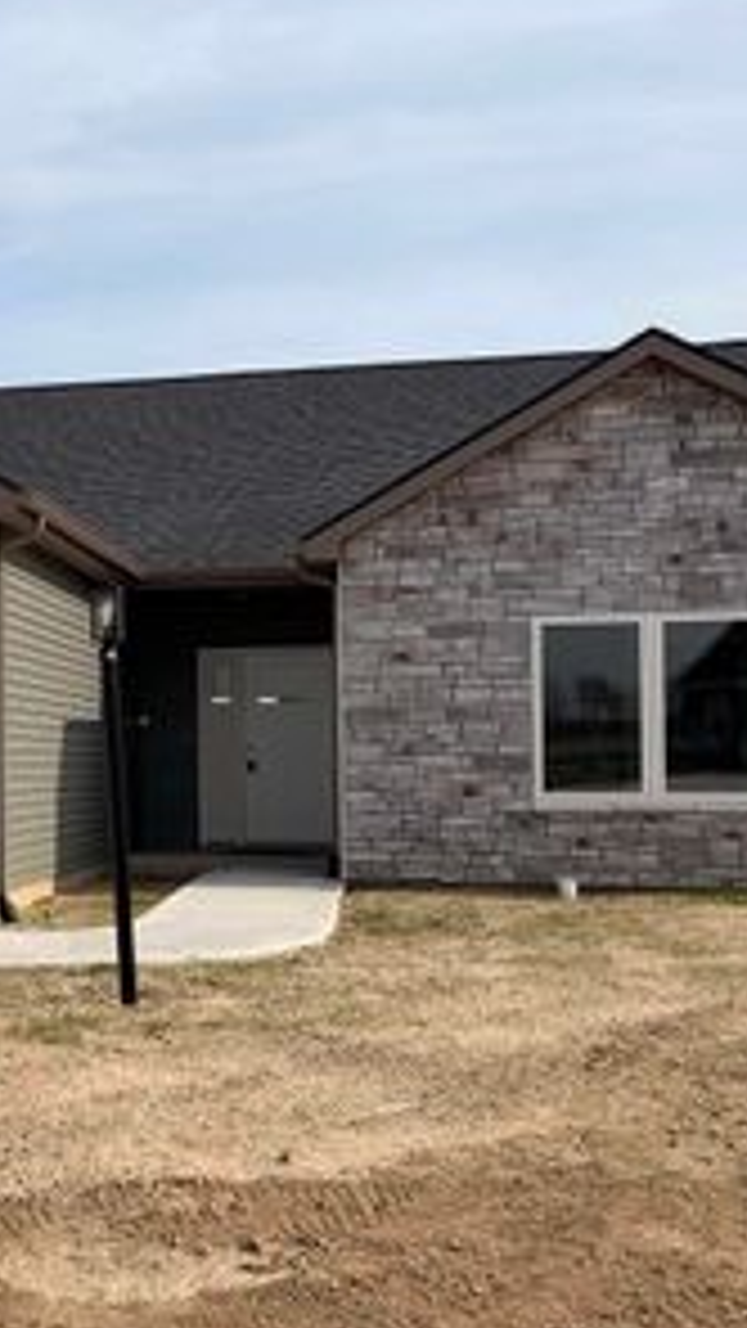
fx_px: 1690
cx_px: -32
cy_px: 709
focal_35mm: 48
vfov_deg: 42.9
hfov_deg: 23.7
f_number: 1.6
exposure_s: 1/6993
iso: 64
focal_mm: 5.96
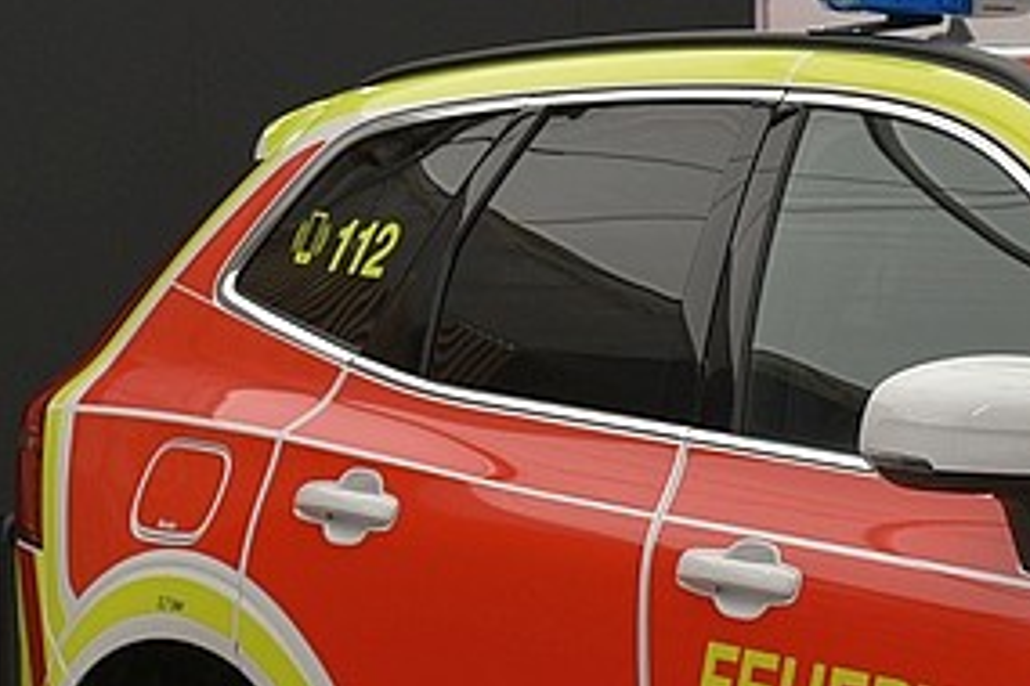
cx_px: 1554
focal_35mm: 196
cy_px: 675
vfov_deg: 7.0
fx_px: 5607
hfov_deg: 10.2
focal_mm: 62
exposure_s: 1/160
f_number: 6.3
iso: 400
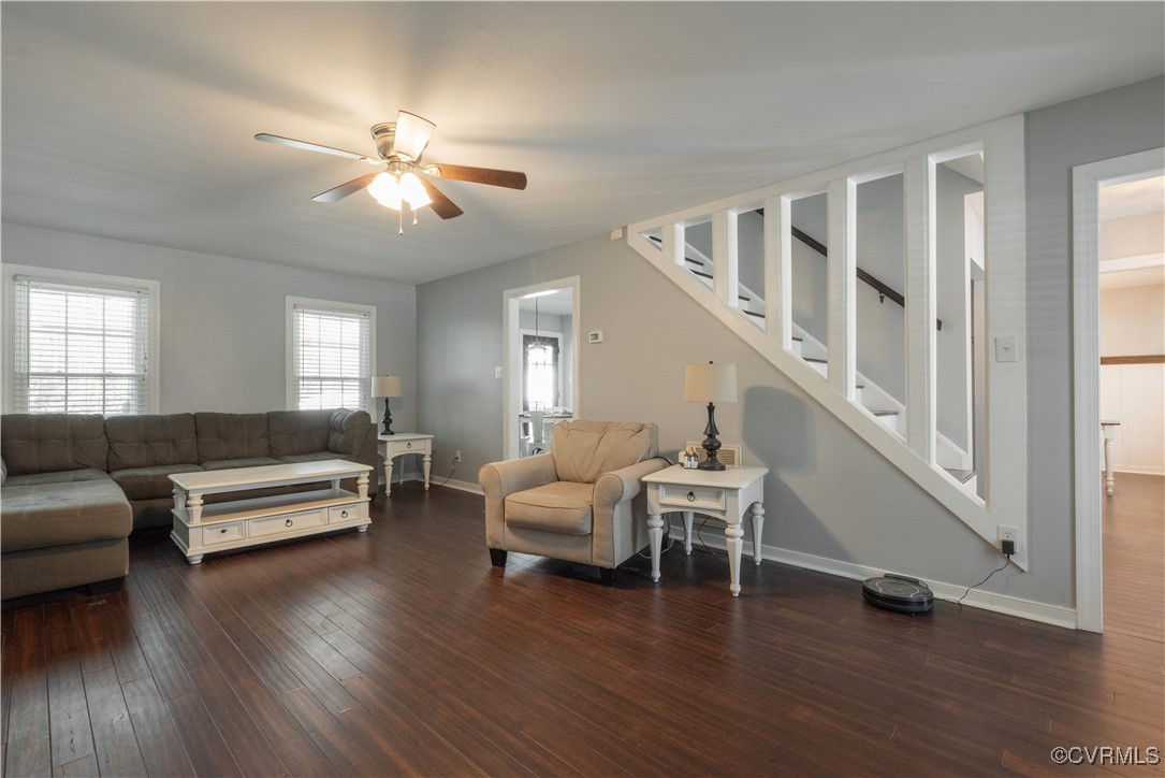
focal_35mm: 16
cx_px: 582
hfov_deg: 95.0
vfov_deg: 72.1
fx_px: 534
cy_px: 389
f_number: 20
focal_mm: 16.5
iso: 800
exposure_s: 1/2.5
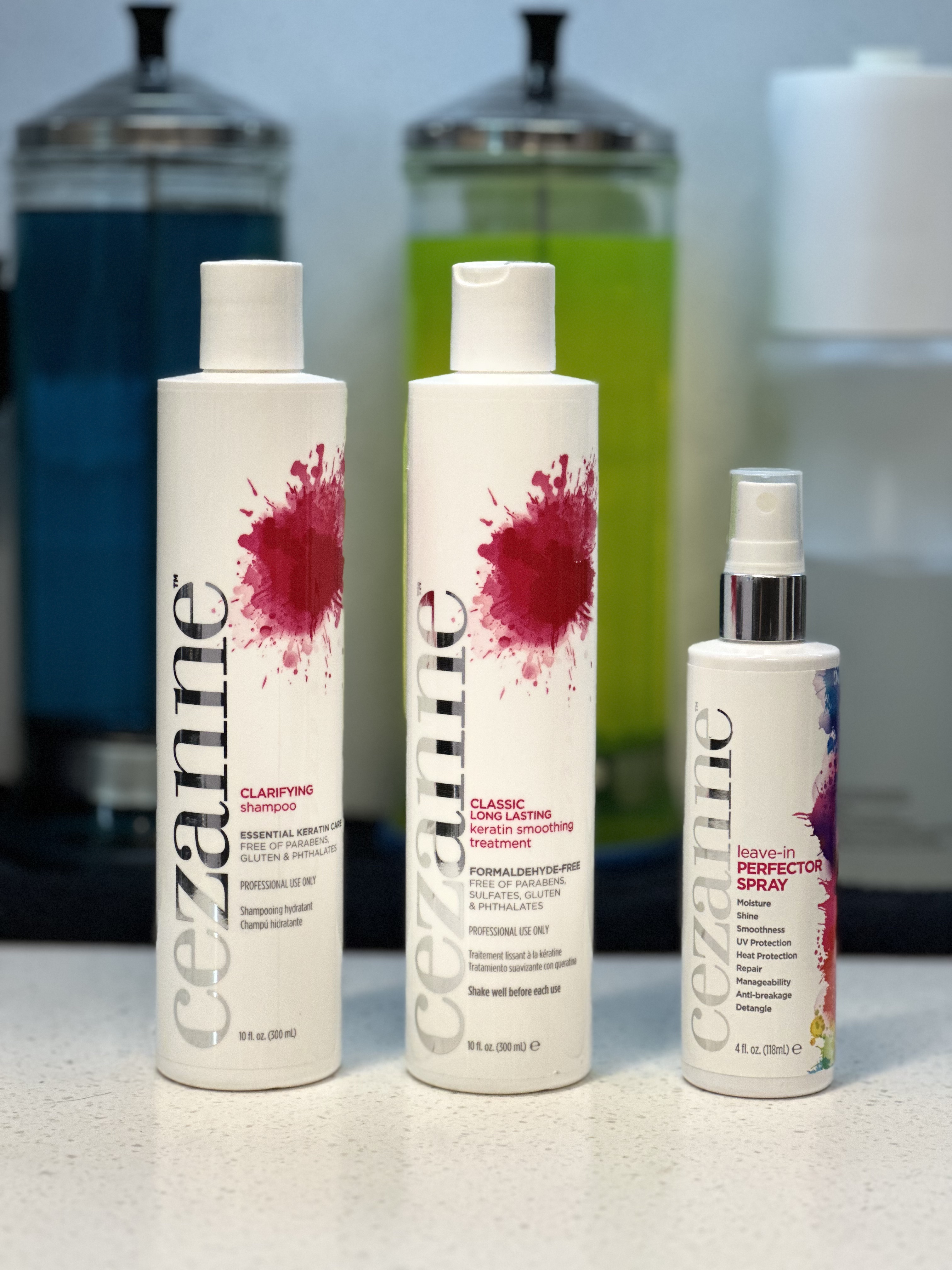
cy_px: 635
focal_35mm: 77
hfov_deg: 19.1
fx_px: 2824
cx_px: 476
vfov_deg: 25.3
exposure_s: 1/73
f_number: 2.8
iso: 250
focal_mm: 9
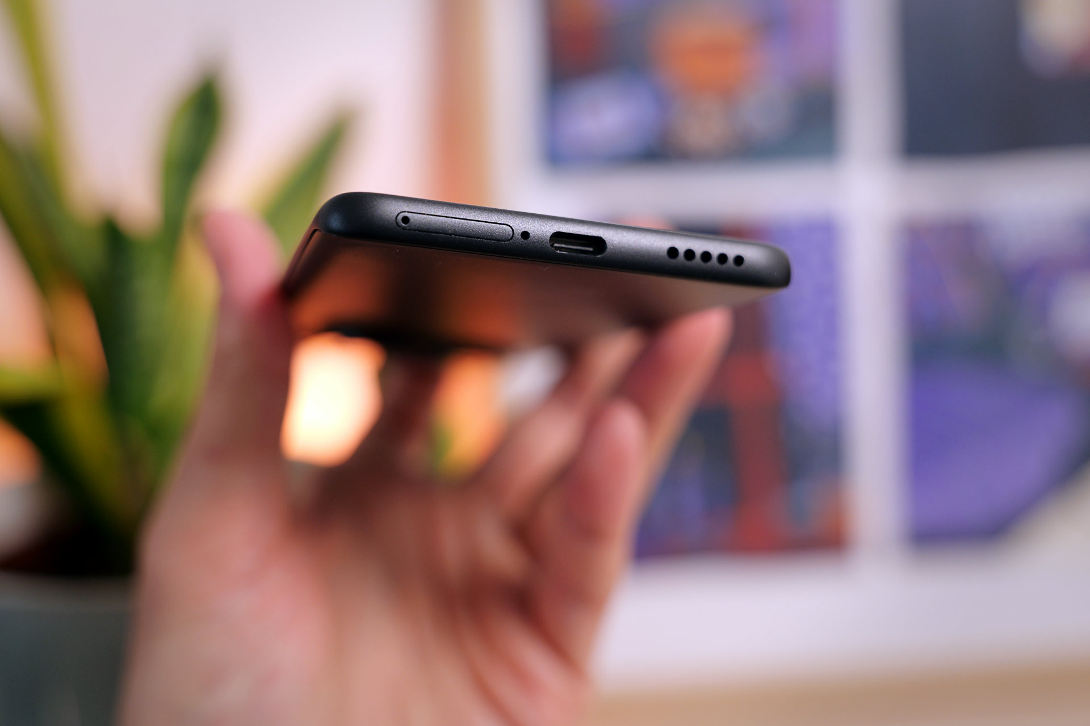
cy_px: 363
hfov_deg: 51.9
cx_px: 545
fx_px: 1120
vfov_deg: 35.9
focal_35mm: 37
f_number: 2.8
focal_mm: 37
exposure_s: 1/200
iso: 800
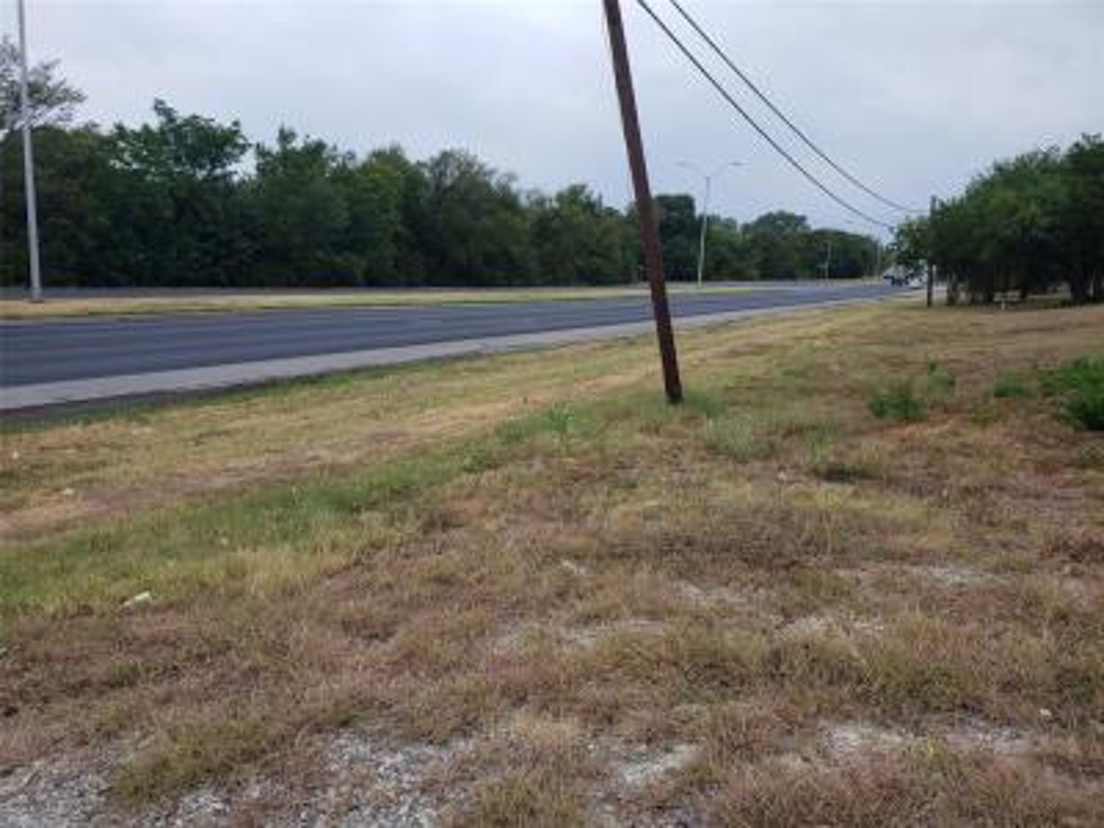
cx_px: 552
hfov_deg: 67.3
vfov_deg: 53.1
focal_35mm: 26
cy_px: 414
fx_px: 829
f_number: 2.4
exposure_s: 1/552
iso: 50
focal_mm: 4.3
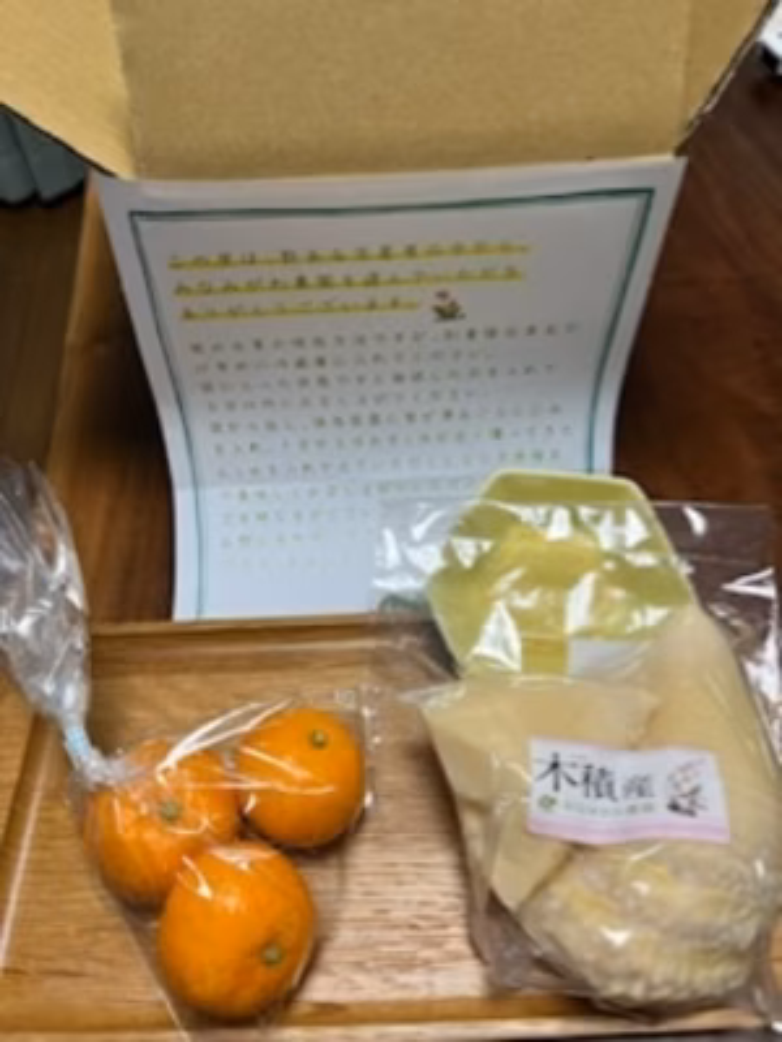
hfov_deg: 53.1
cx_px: 391
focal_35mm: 26
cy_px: 521
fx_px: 783
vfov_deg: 67.3
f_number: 1.6
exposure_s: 1/105
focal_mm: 5.1
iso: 40
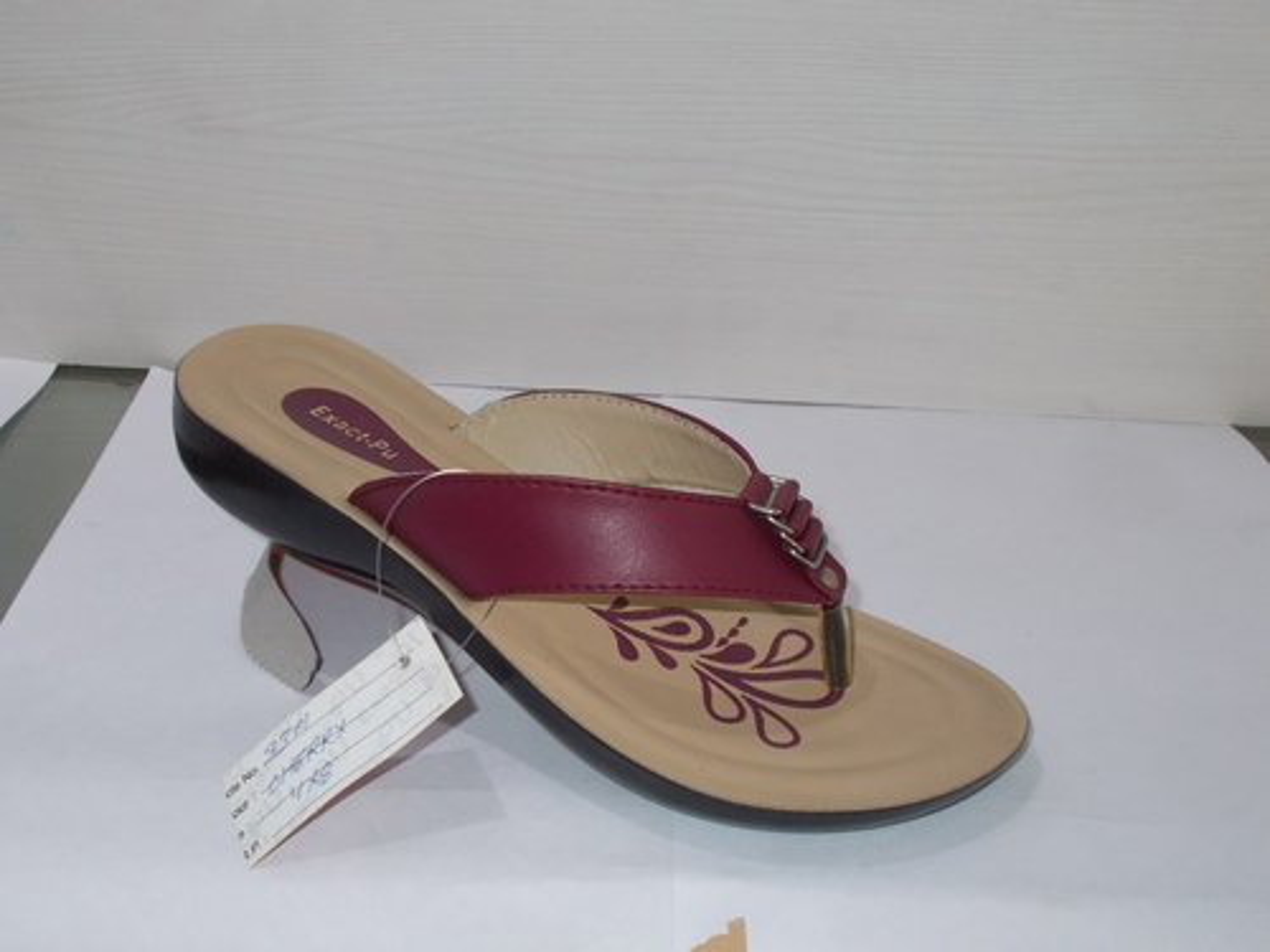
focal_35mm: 39
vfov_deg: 36.8
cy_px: 476
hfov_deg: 47.9
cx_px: 635
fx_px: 1431
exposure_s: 1/30
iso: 200
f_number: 3.9
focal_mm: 6.9
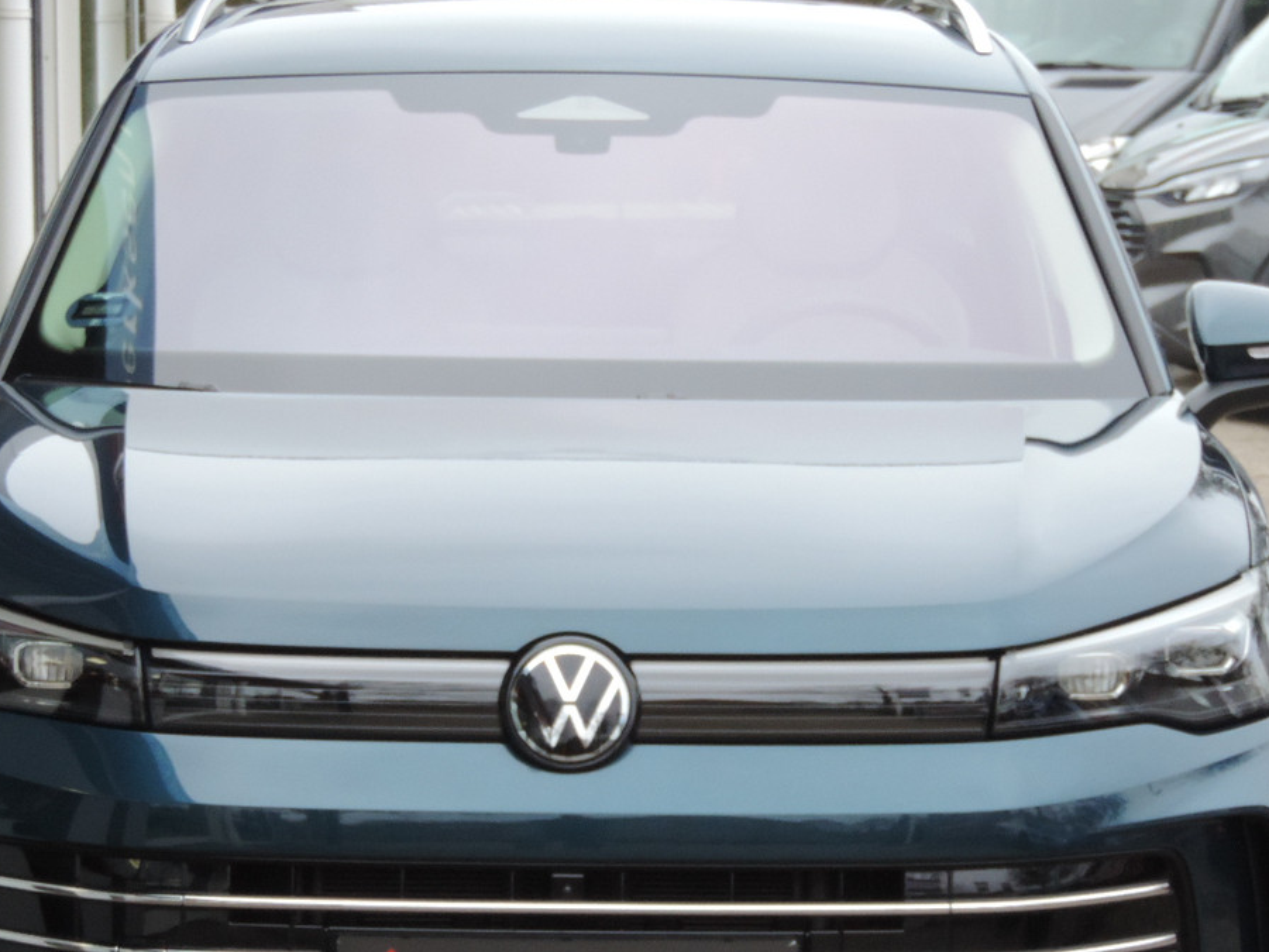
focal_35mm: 168
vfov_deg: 8.8
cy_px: 642
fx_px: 6159
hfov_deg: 11.8
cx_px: 644
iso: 500
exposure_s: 1/100
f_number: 4.2
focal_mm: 18.7
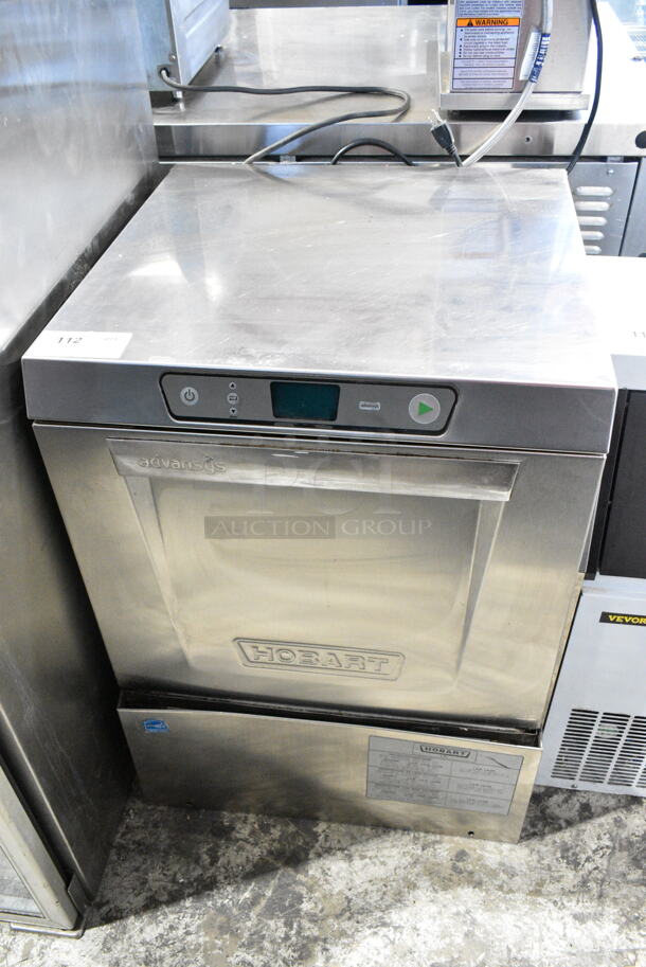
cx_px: 323
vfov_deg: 61.9
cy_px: 484
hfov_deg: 43.7
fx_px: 806
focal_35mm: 30
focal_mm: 20
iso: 6400
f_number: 5
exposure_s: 1/100
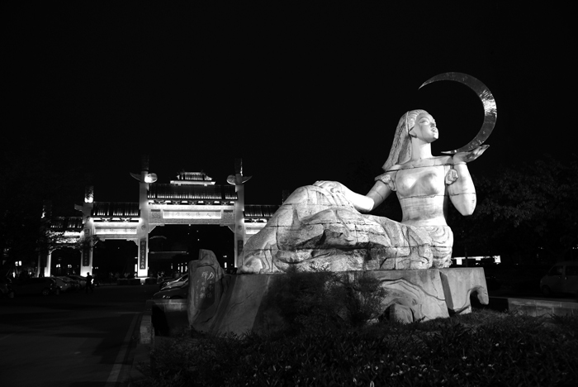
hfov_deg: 61.9
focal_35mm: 30
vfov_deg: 43.7
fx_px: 482
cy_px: 194
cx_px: 289
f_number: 4
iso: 200
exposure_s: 1/20
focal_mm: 20
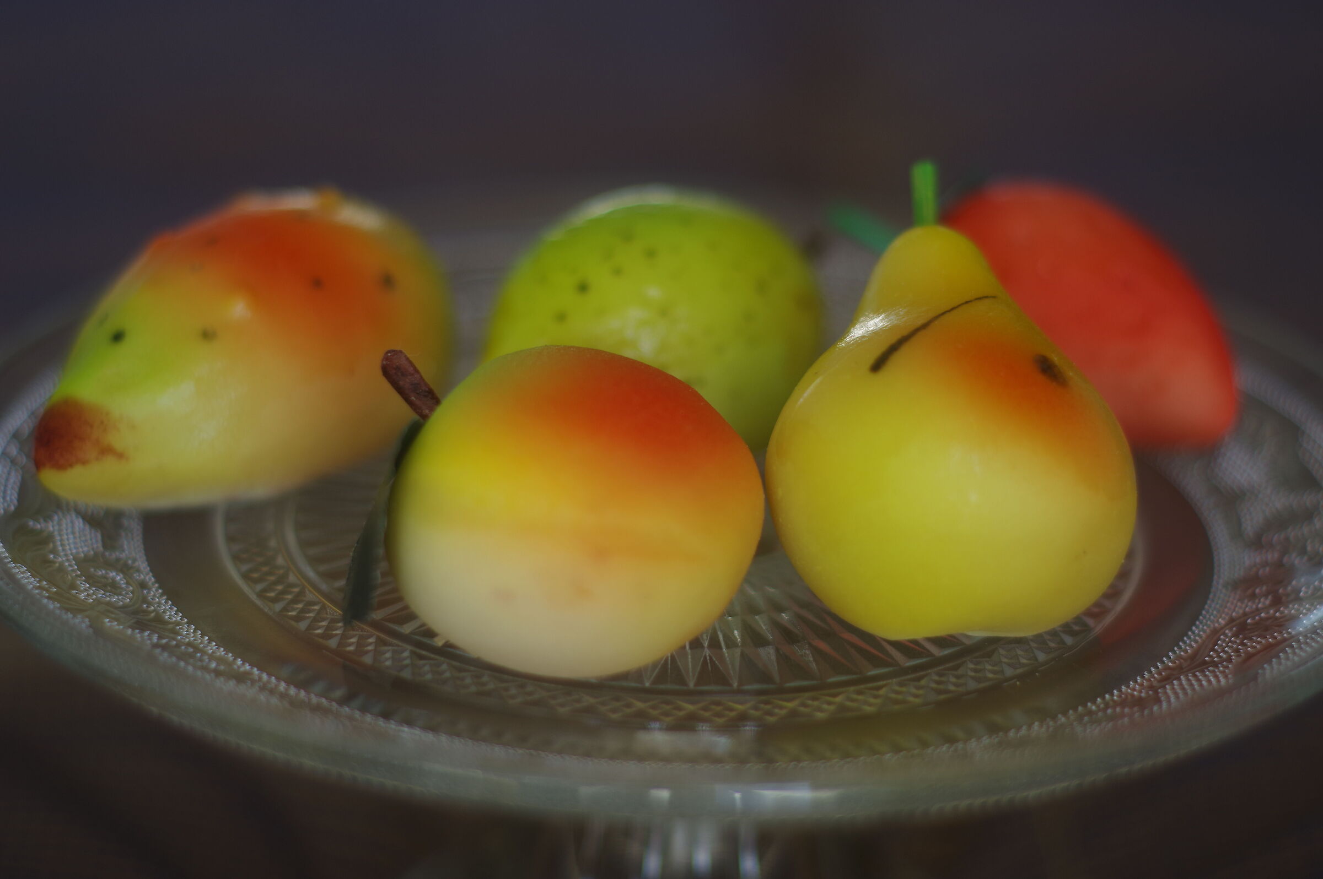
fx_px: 2754
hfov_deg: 27.0
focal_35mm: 75
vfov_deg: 18.2
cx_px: 662
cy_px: 440
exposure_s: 1/100
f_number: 1.7
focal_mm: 50
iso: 100
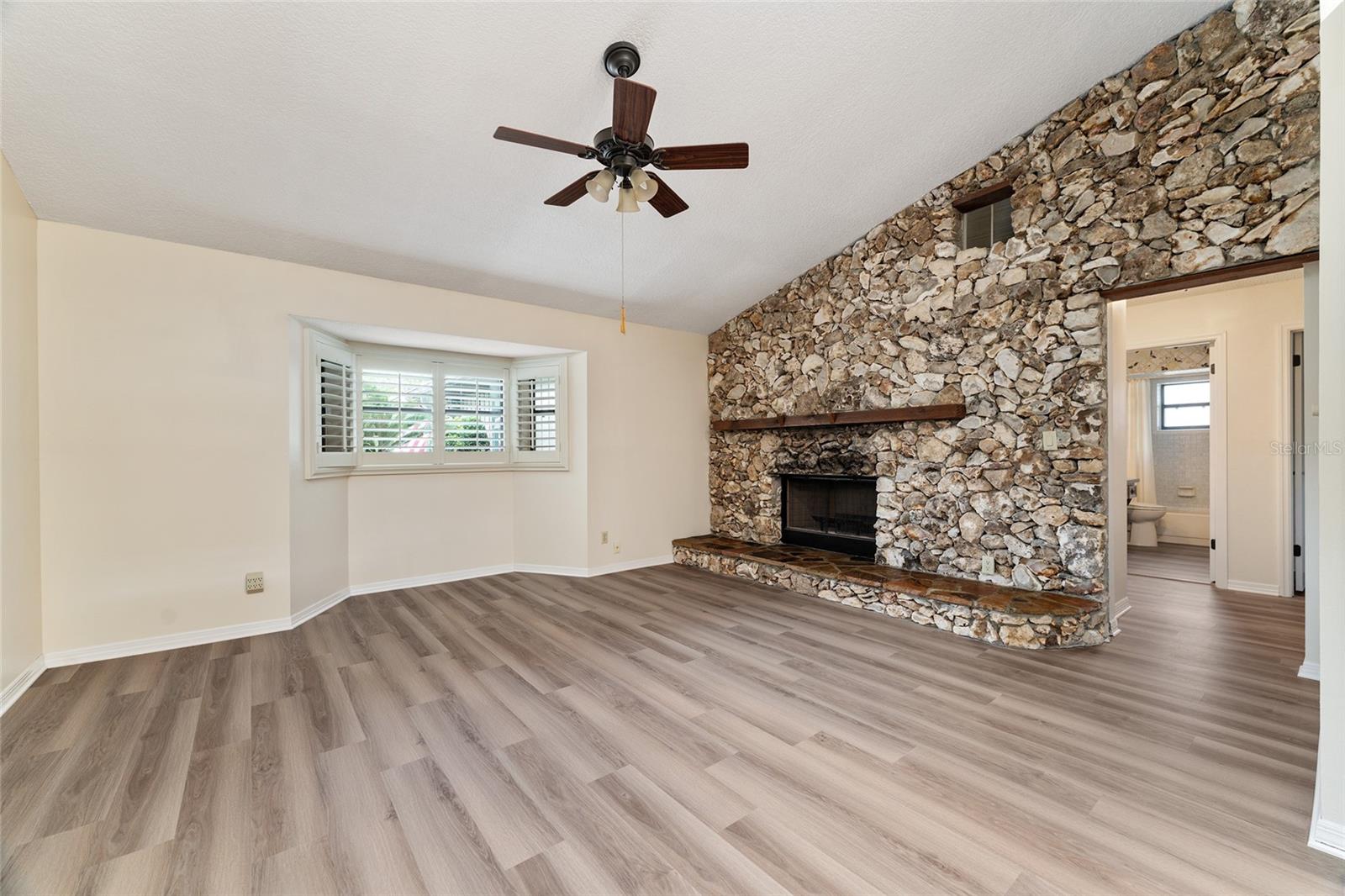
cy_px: 448
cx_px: 672
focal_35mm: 15
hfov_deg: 101.9
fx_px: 545
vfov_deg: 78.8
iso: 320
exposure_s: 2
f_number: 7.1
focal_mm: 14.6
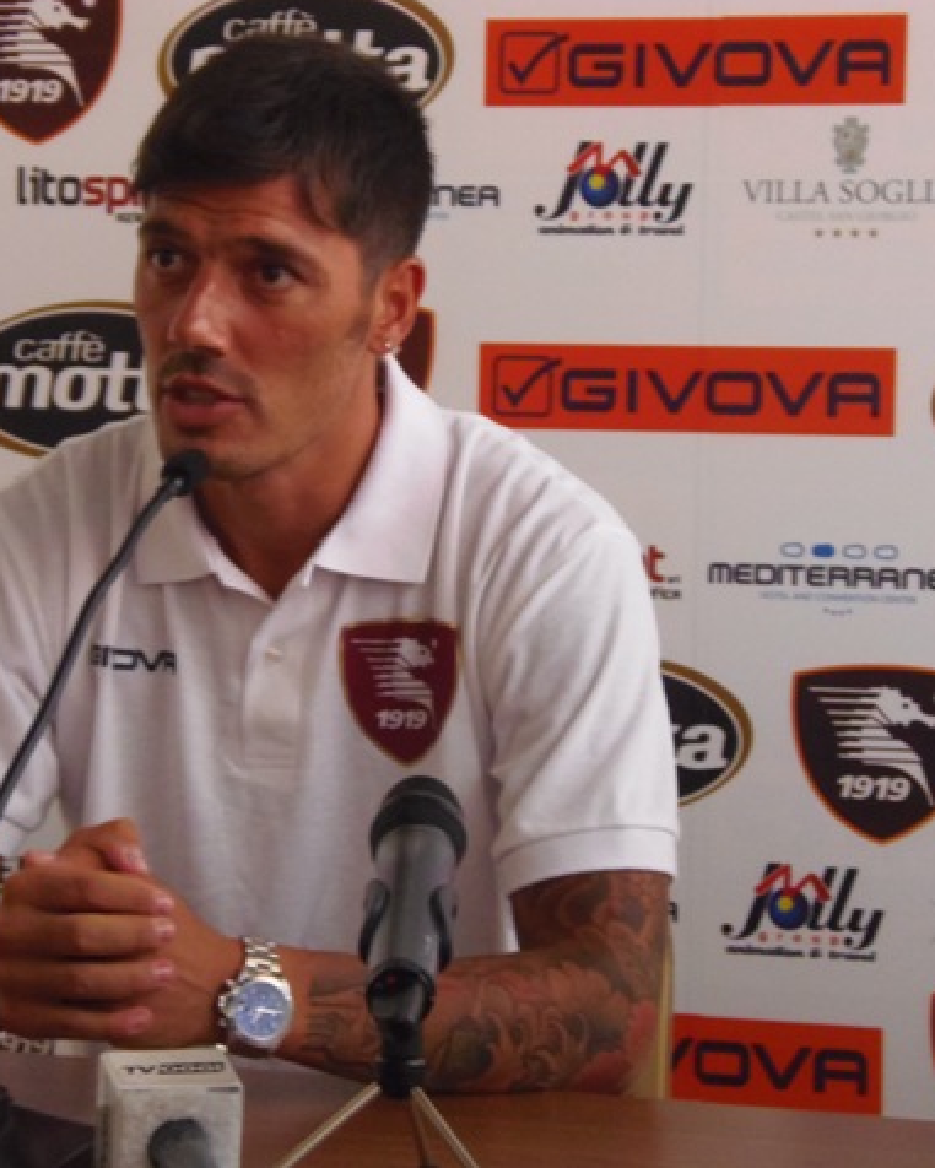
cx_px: 245
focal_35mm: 130
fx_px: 4495
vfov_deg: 14.8
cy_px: 582
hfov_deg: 11.8
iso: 500
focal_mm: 18.4
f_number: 4.4
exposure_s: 1/25
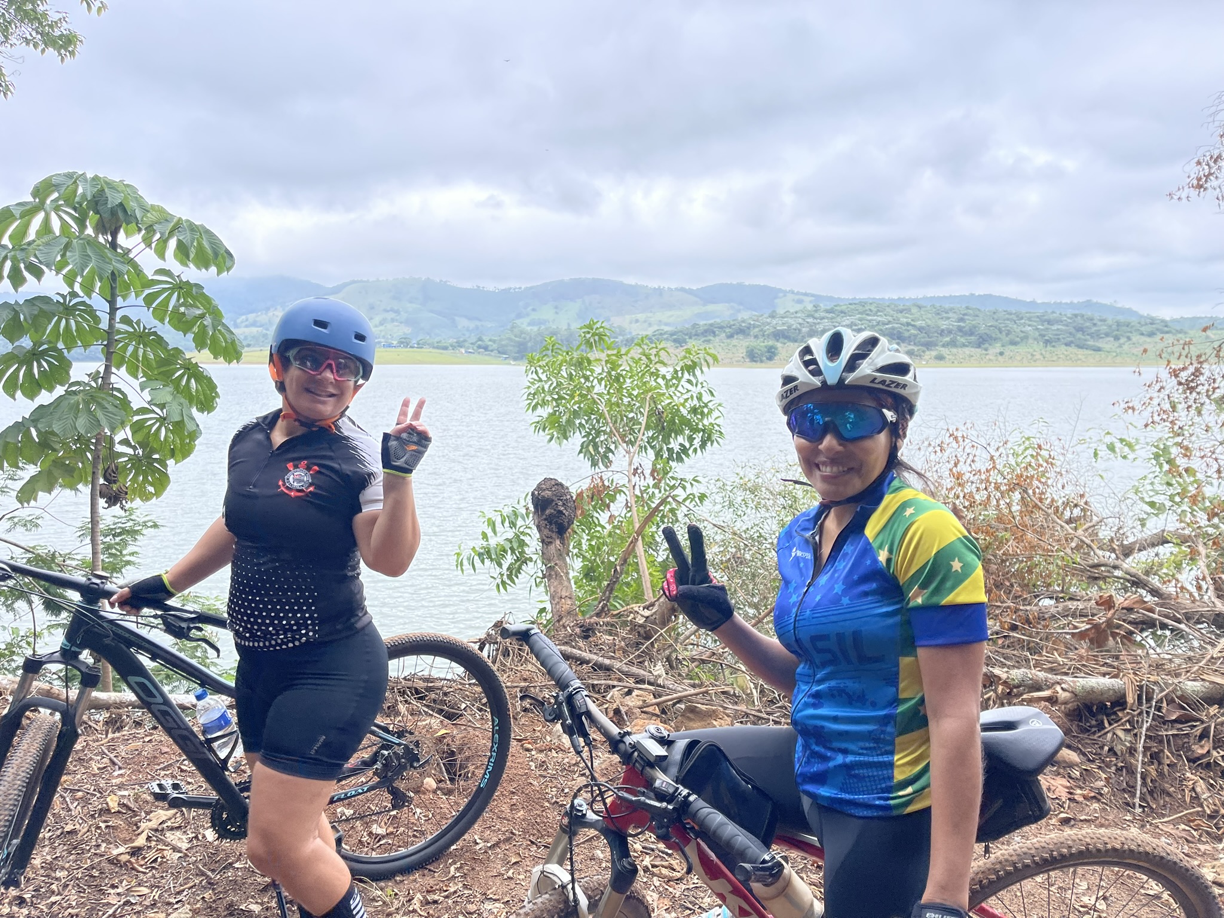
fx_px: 884
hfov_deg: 69.4
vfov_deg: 54.9
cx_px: 612
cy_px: 459
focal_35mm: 25
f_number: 1.6
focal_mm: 5.1
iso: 32
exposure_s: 1/908
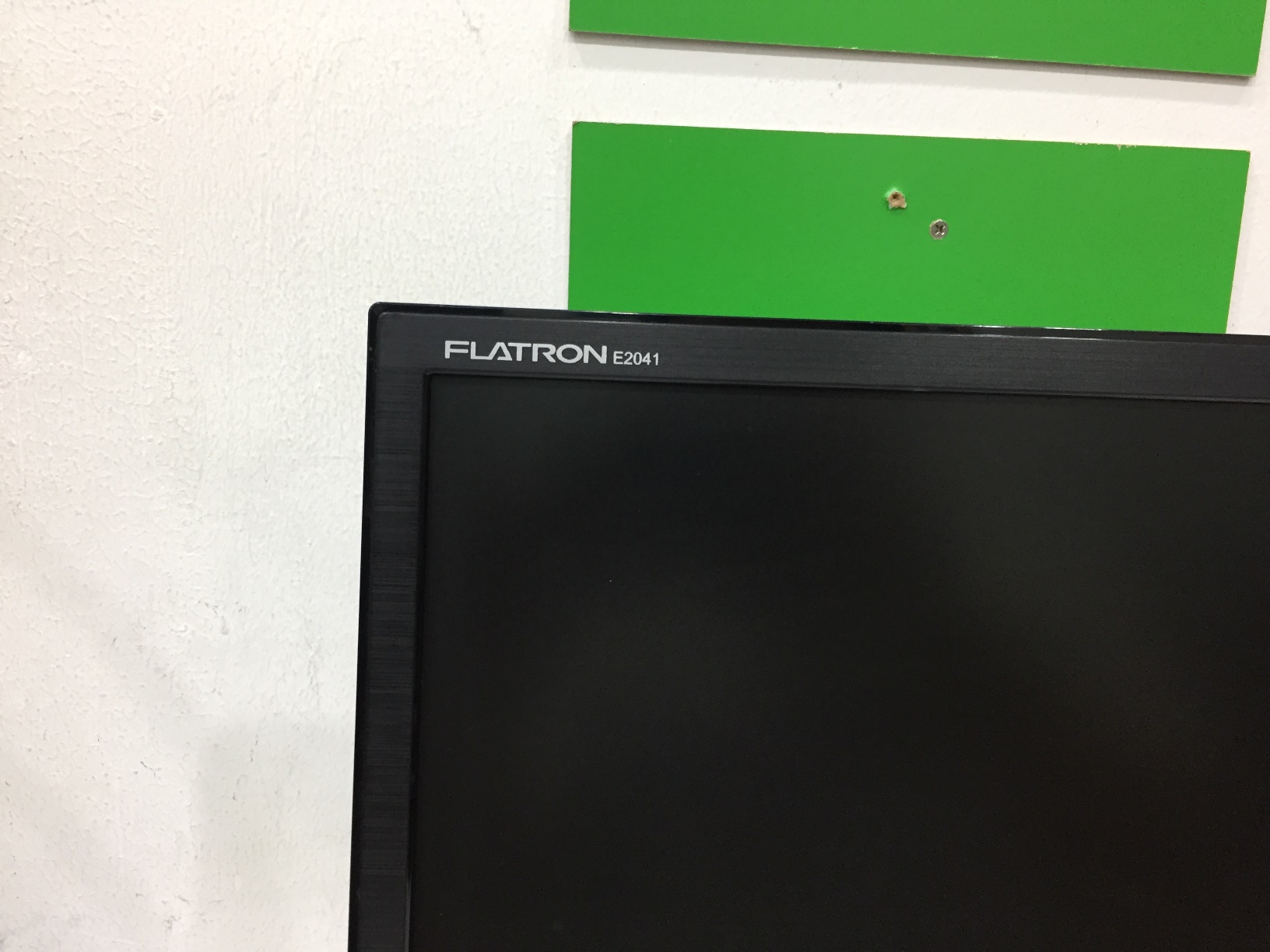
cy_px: 476
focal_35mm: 29
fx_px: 1064
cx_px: 635
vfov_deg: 48.2
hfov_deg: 61.7
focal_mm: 4.15
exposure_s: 1/33
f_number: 2.2
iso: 160
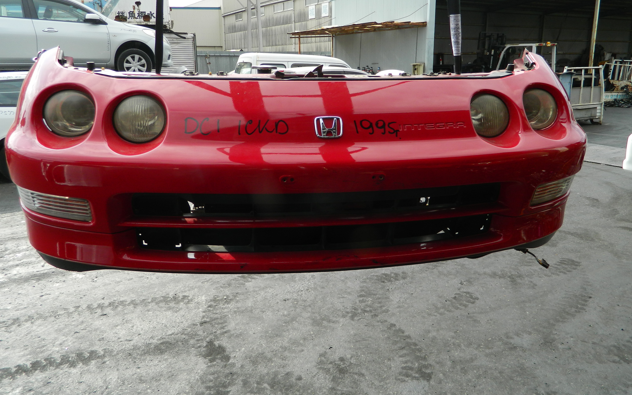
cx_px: 313
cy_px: 169
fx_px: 465
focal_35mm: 27
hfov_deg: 68.4
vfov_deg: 45.9
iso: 80
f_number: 3.1
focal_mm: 4.5
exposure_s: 1/400
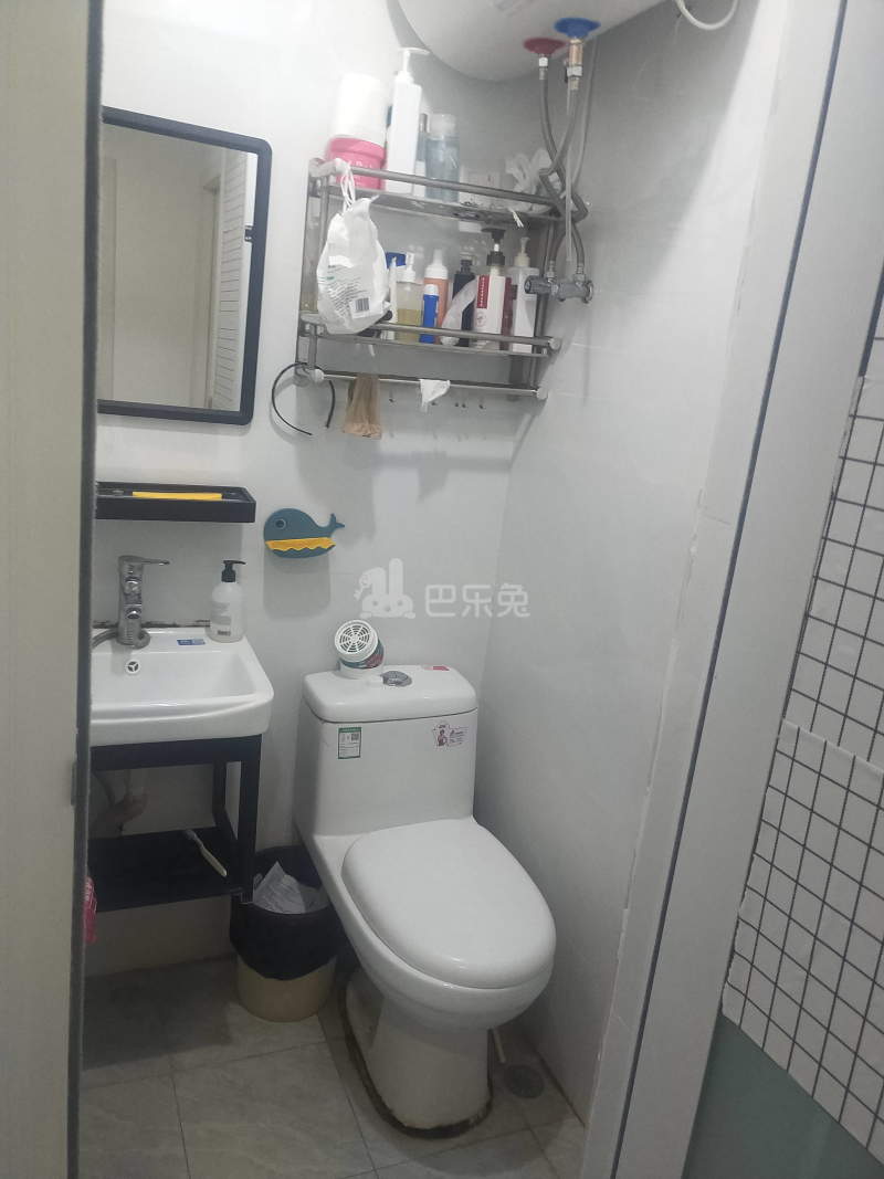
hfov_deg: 54.9
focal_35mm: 25
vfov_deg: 69.4
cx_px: 442
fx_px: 851
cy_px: 590
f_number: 1.8
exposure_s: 1/25
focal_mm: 4.36
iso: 200
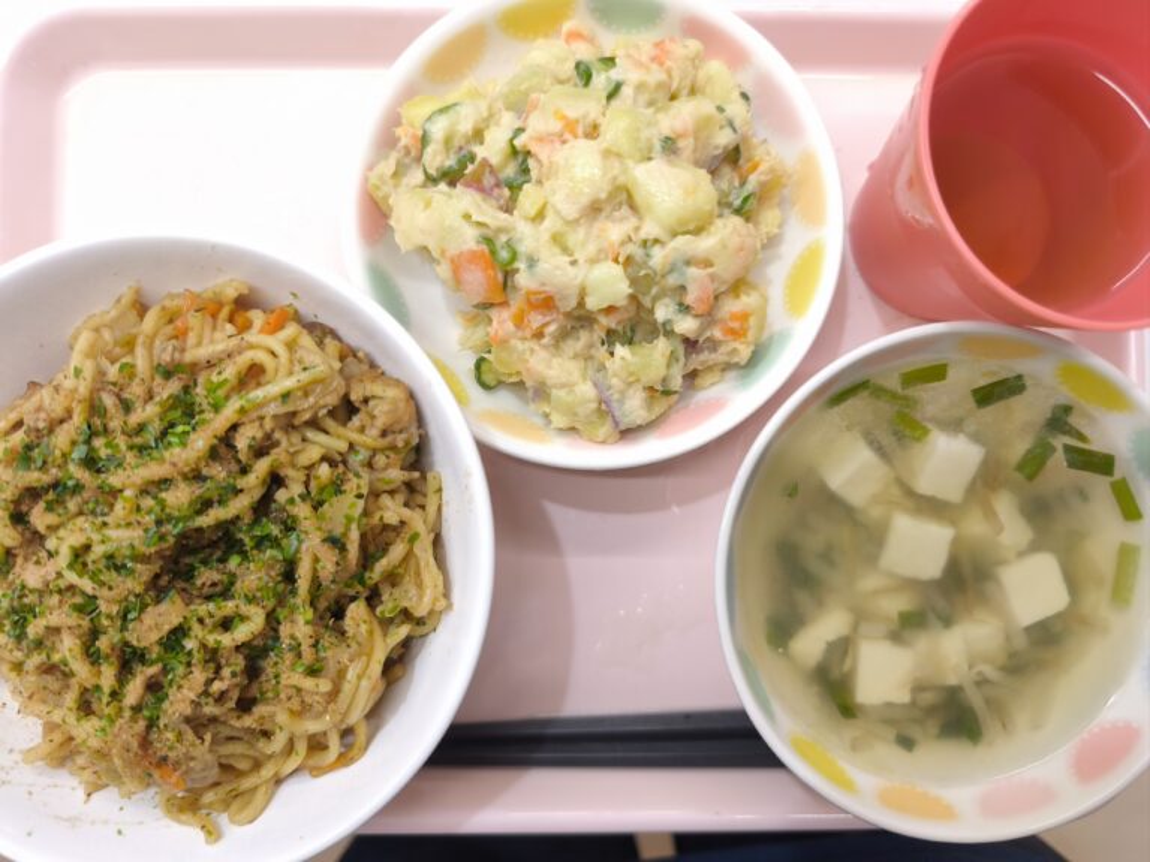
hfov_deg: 73.9
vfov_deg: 58.9
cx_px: 575
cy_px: 431
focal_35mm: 23
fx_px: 764
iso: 320
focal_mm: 6.57
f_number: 1.6
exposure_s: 1/100
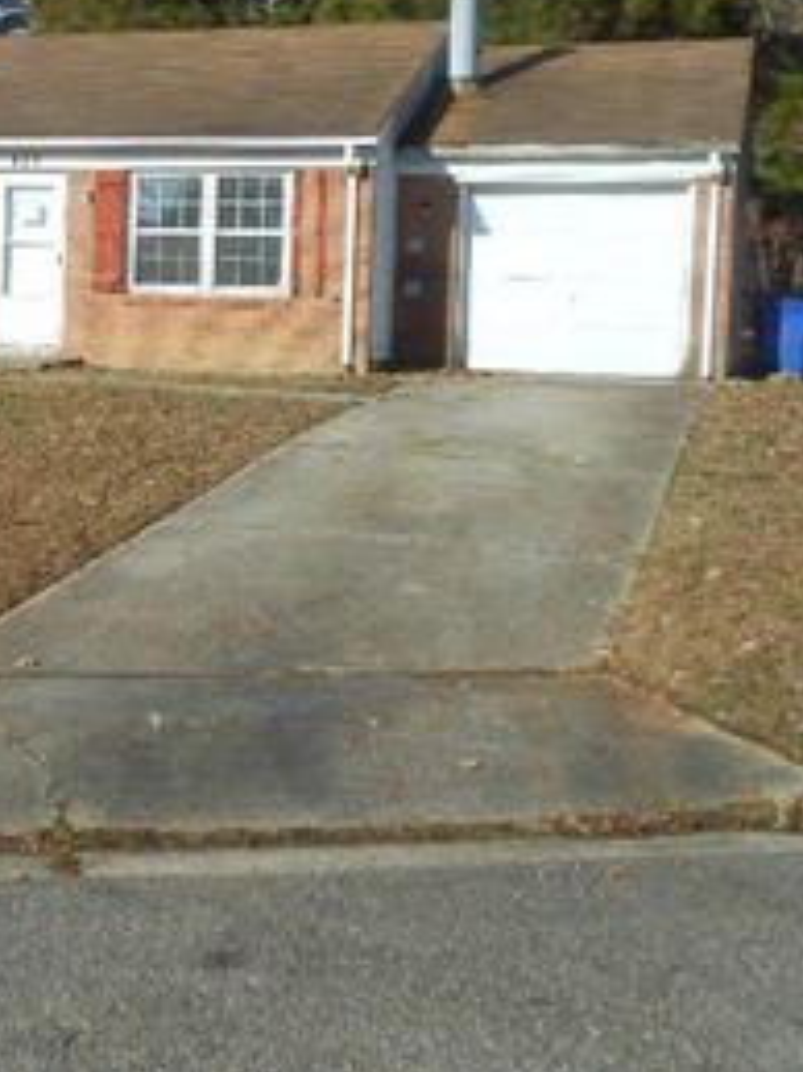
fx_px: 1733
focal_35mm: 56
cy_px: 317
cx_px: 54
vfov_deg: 33.9
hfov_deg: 25.2
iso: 80
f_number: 3.3
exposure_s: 1/1000
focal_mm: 5.2
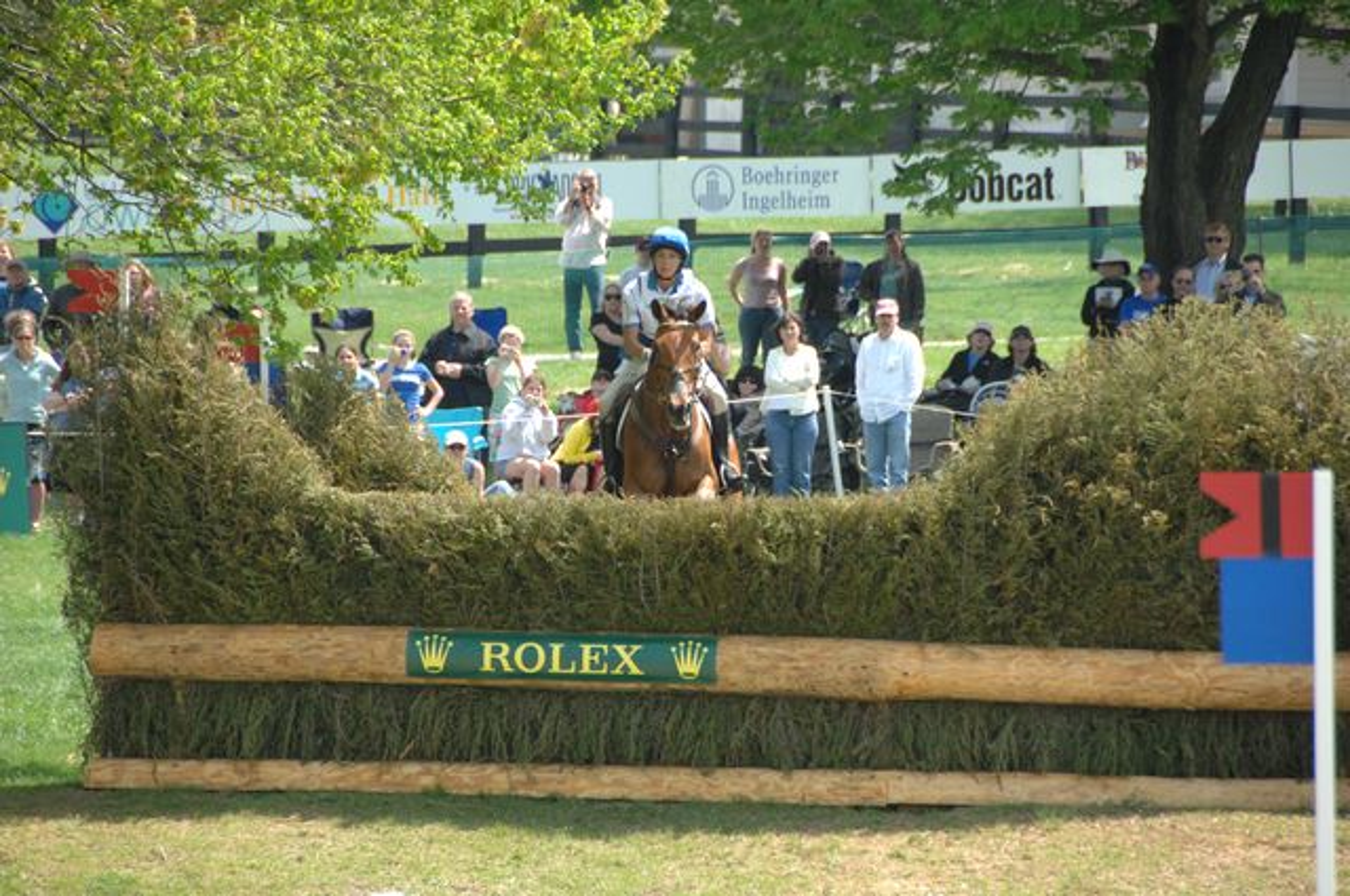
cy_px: 448
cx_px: 675
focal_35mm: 300
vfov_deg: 4.6
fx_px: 11236
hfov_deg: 6.9
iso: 500
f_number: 5.6
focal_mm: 200
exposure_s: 1/500
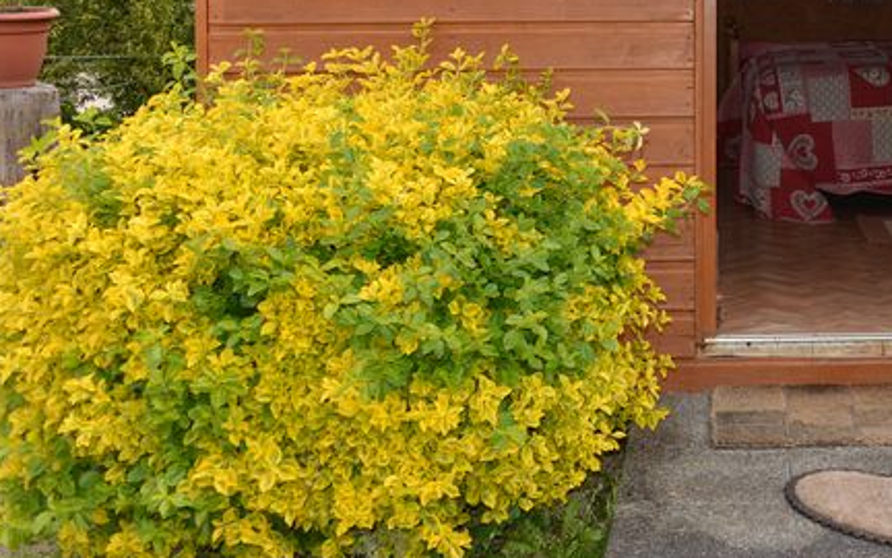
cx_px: 853
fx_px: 1653
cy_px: -19
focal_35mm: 68
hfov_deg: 28.6
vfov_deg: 18.6
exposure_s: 1/200
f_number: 5.6
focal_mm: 32
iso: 100
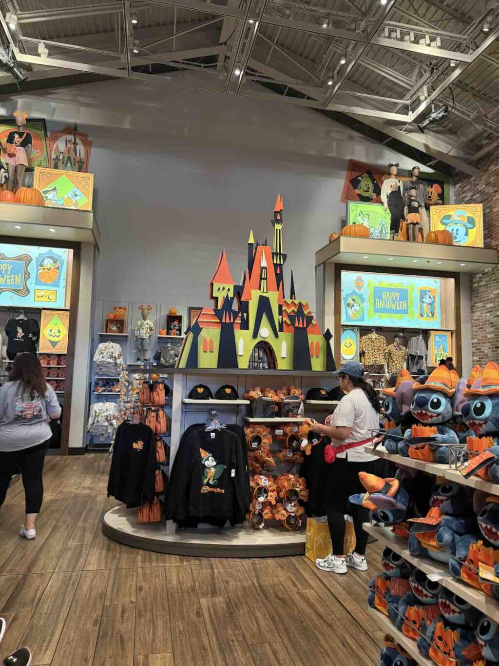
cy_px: 333
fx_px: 461
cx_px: 250
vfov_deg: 71.6
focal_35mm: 24
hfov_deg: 56.8
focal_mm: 6.76
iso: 250
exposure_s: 1/60
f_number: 1.78
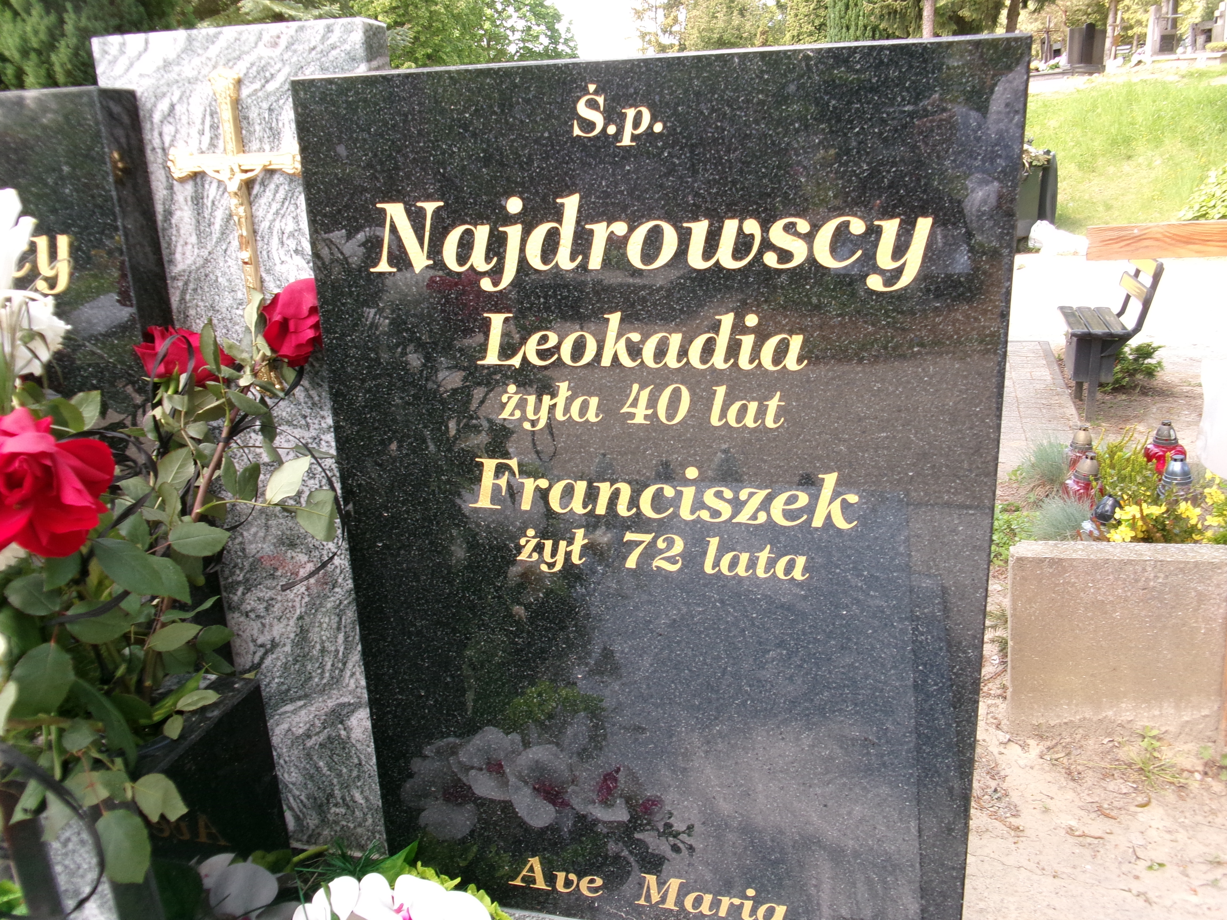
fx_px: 992
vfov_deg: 49.7
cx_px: 614
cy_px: 460
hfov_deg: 63.4
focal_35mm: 28
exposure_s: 1/52
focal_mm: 5.1
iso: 100
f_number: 3.9
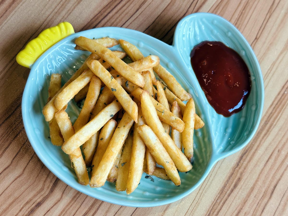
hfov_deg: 39.7
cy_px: 108
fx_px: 399
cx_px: 144
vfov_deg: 30.3
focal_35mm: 48
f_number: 1.78
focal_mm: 6.86
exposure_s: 1/120
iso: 64
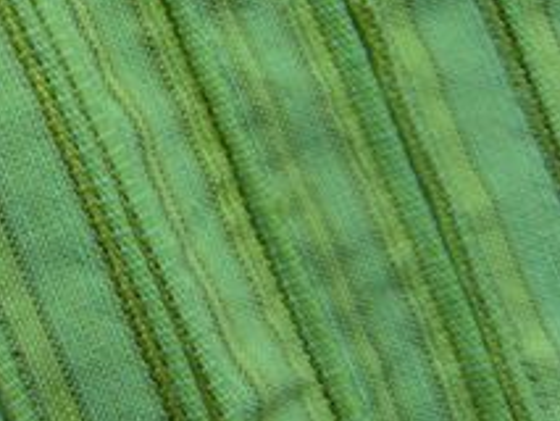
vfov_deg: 13.4
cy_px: 92
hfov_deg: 16.6
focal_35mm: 110
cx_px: -226
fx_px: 1781
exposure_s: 1/30
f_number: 3.5
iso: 200
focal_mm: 6.6
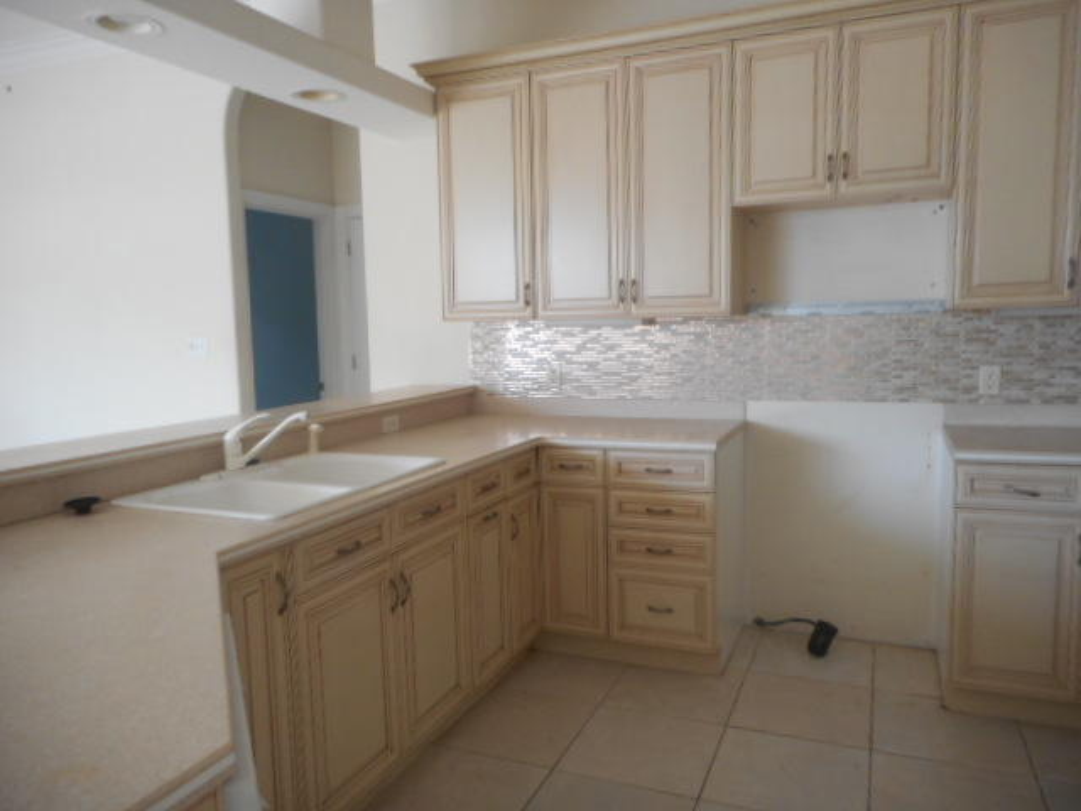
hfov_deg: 69.4
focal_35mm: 25
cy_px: 406
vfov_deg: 54.9
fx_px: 781
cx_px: 540
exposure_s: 1/30
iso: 160
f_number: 3.7
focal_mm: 4.5
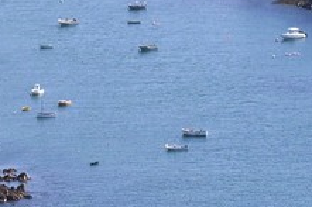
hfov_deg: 2.7
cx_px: -800
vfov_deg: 1.8
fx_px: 6573
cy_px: 56
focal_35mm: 759
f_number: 13
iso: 800
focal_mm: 105
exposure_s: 1/1000
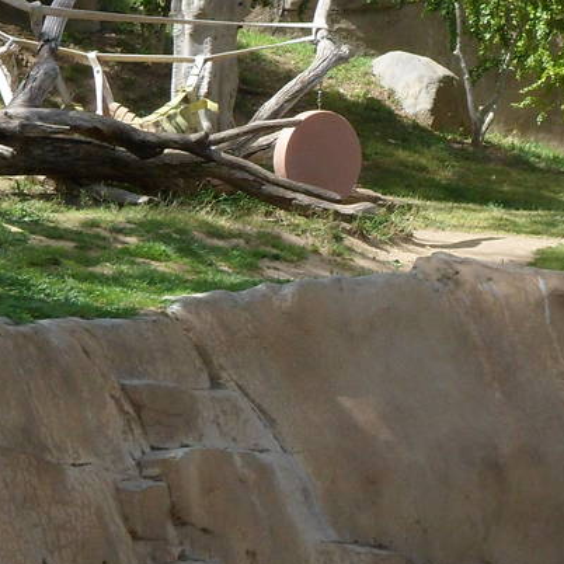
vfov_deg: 9.5
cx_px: 417
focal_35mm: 183
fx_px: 3373
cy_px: 156
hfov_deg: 9.5
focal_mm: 8.1
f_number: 4.3
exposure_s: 1/350
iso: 80
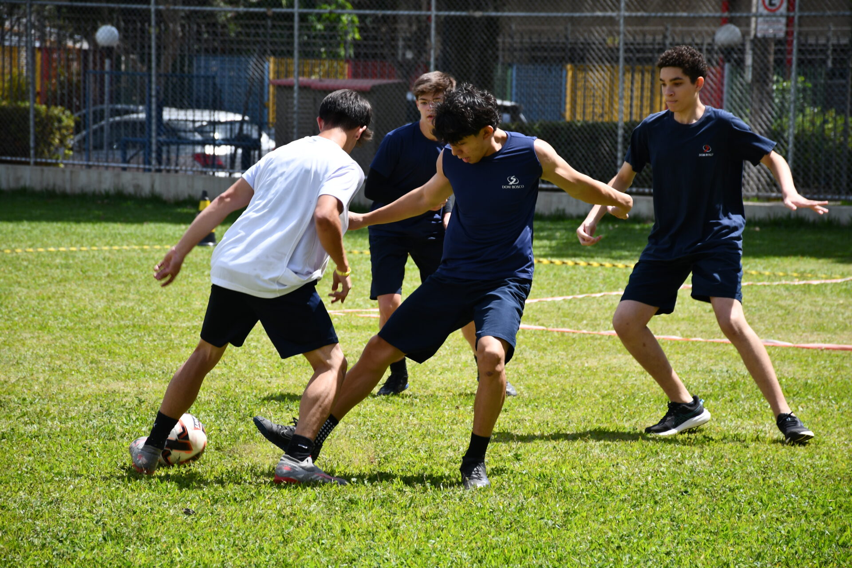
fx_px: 3976
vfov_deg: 8.2
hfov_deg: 12.2
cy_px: 284
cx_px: 426
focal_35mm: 168
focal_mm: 112
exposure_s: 1/500
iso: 200
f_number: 7.1
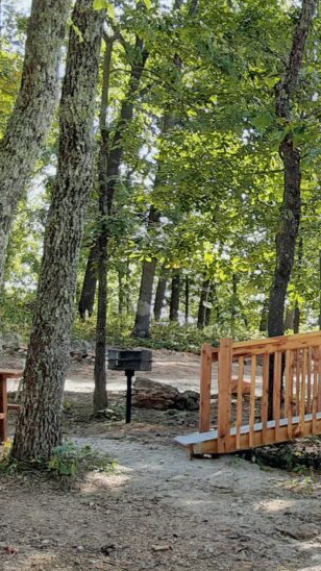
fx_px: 833
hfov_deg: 19.1
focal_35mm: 55
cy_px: 339
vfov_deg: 37.7
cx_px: 487
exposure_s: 1/280
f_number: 1.9
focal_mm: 2.91
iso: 40
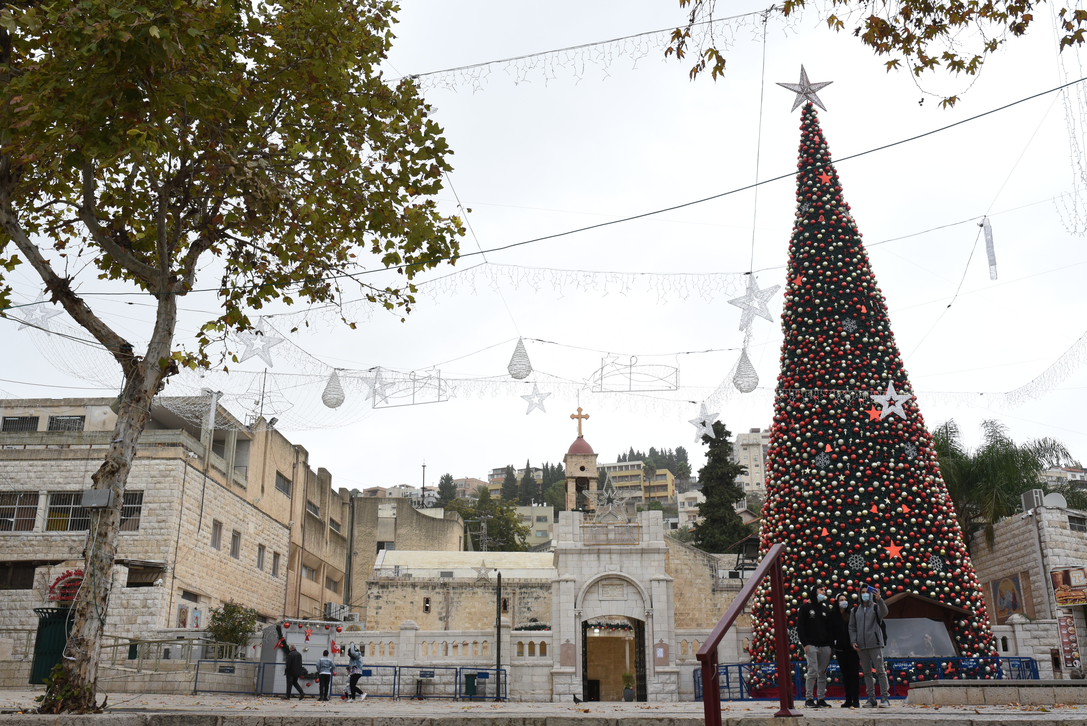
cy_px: 363
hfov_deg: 54.4
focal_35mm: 35
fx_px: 1057
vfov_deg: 37.9
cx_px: 544
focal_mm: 35
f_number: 14
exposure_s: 1/250
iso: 1000
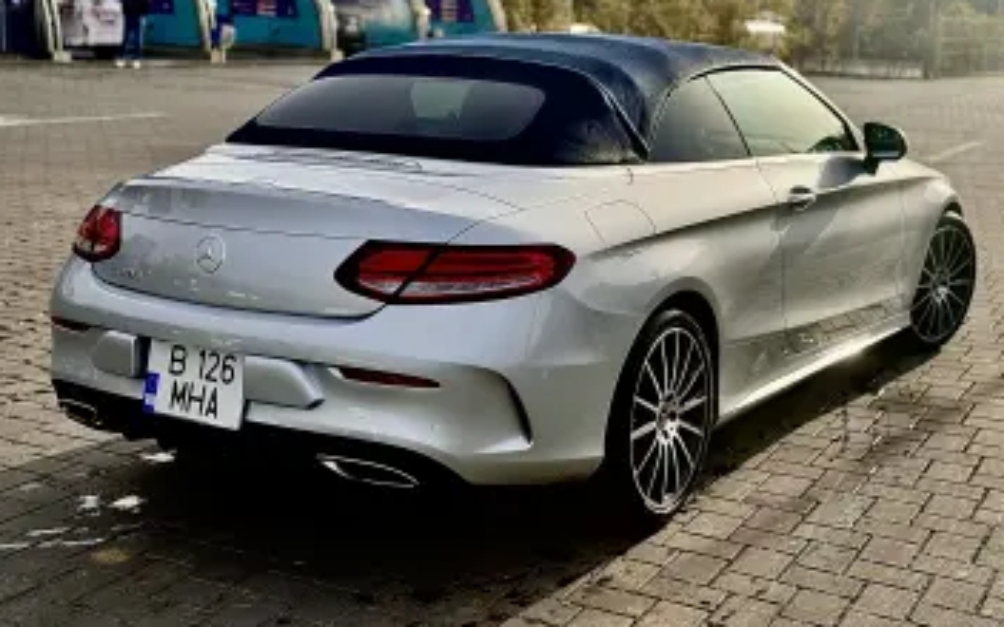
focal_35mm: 52
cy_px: 262
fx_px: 1423
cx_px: 508
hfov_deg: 38.9
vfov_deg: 24.8
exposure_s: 1/6024
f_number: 1.78
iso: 100
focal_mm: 6.76
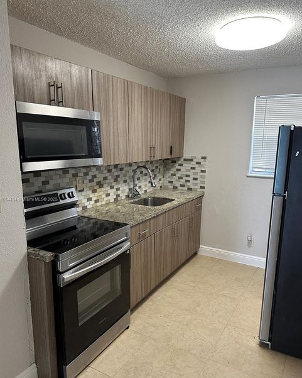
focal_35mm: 26
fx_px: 290
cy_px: 200
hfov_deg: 54.9
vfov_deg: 66.0
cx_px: 151
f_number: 1.78
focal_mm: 6.86
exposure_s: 1/60
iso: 250
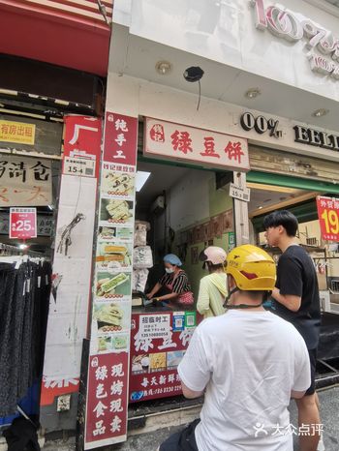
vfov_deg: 94.5
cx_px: 170
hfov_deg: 78.2
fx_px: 209
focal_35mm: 16
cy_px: 226
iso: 50
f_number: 2.2
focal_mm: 2.23
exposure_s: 1/250
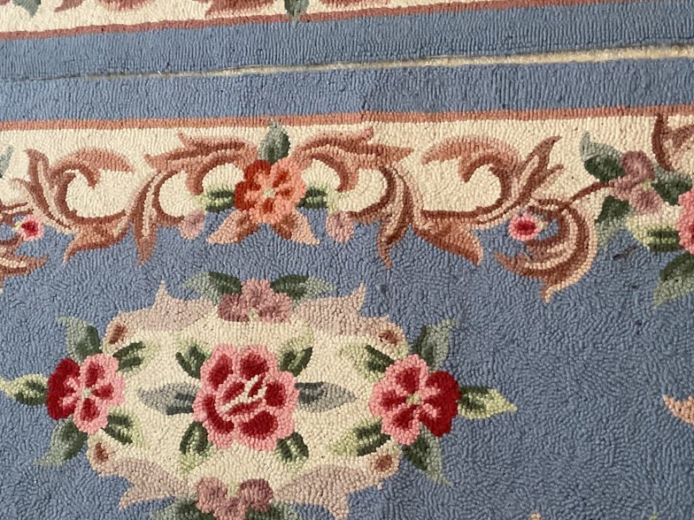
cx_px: 320
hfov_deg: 34.3
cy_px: 391
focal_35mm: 56
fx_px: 1123
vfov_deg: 25.8
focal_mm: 3
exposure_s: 1/50
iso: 160
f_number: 1.8
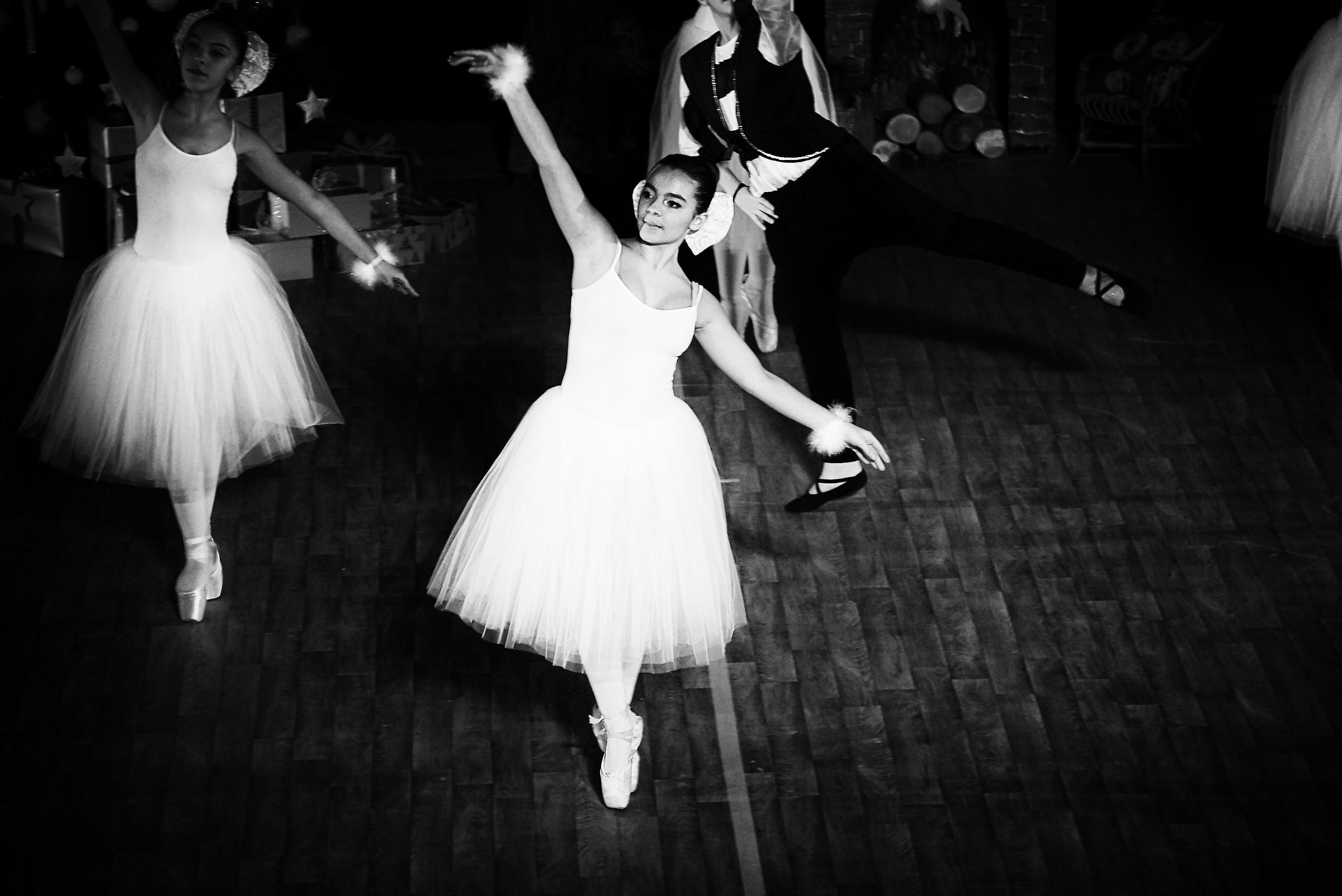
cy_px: 448
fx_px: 6526
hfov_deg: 11.7
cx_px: 671
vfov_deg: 7.9
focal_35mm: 175
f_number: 5
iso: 6400
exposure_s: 1/160
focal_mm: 175
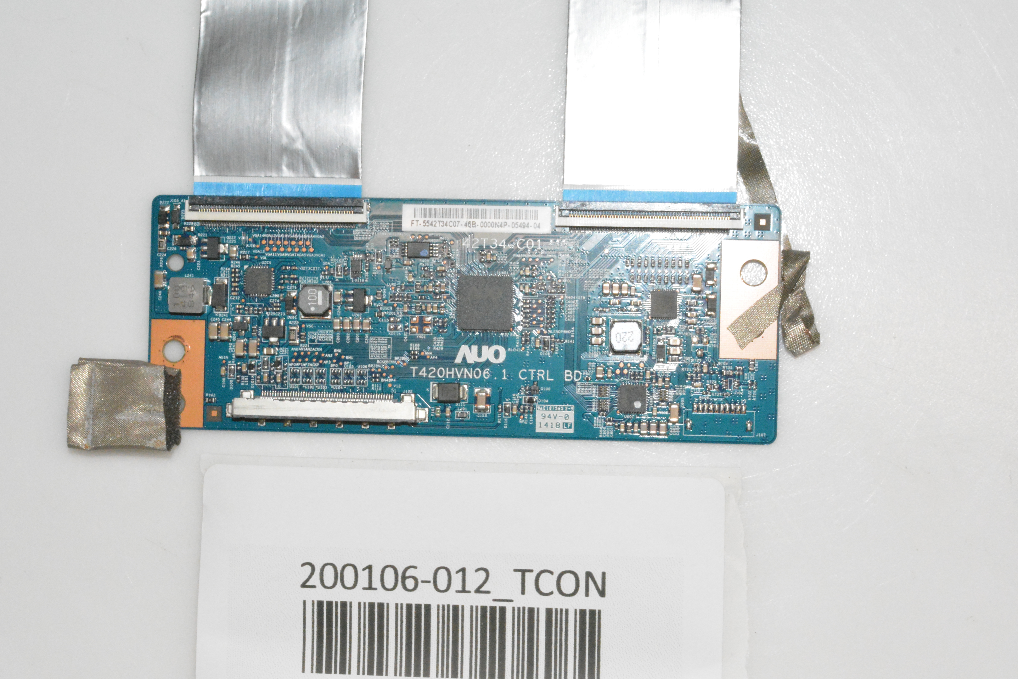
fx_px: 1866
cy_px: 367
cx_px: 477
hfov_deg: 30.5
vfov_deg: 20.6
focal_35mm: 66
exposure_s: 1/200
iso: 6400
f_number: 29
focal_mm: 36
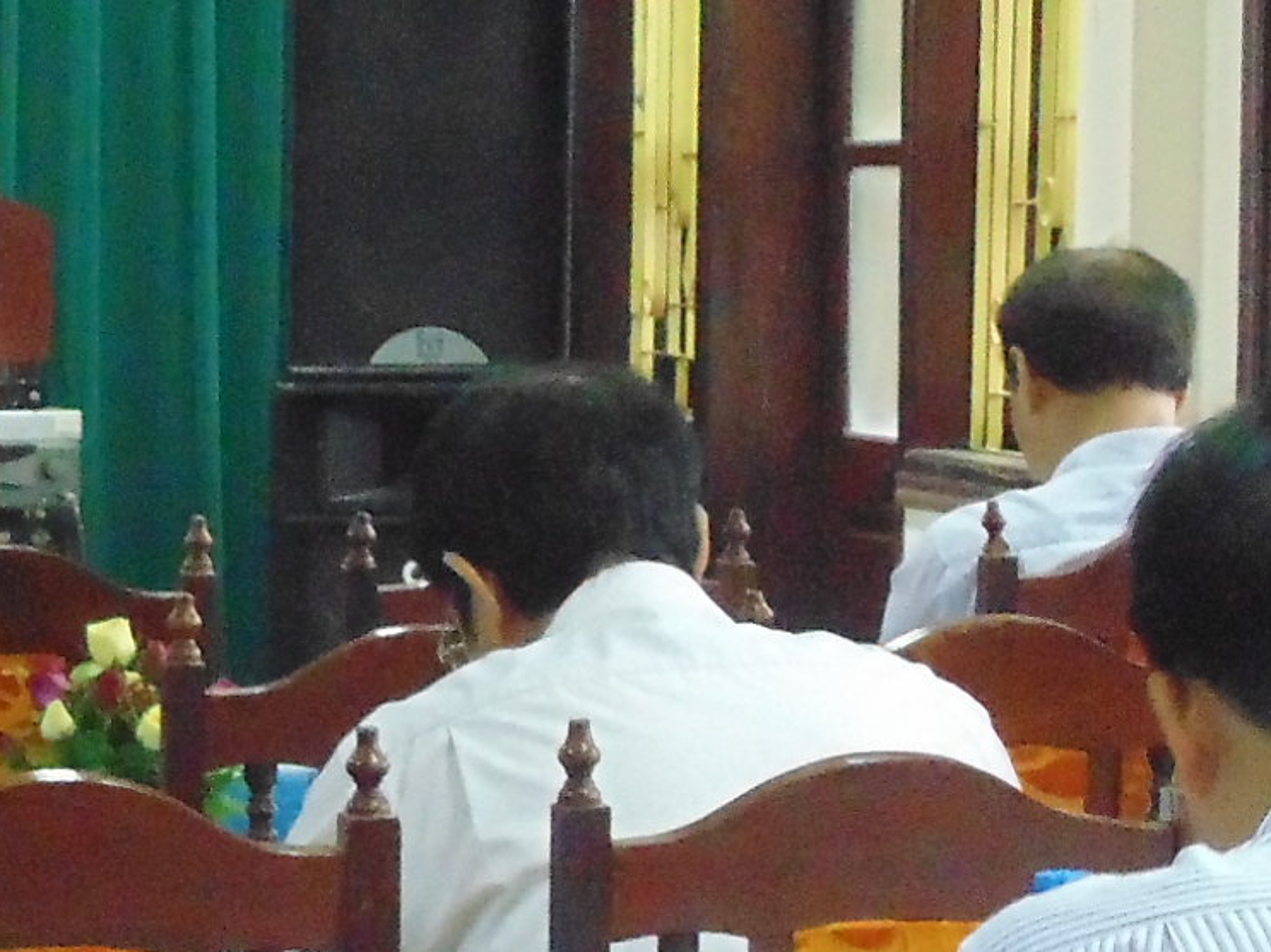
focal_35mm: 185
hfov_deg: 10.3
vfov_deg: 8.0
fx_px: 6792
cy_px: 718
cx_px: -748
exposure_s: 1/20
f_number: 3.9
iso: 800
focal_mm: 9.5
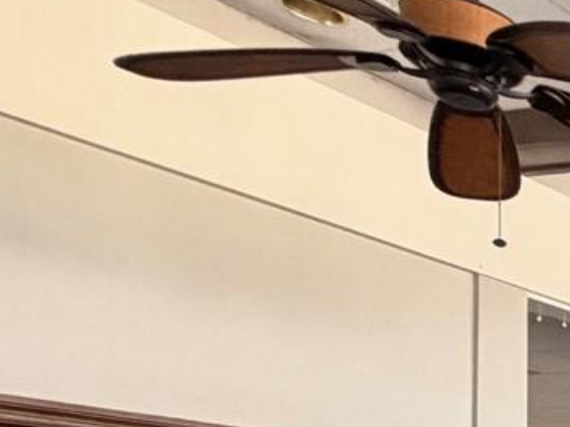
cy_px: 606
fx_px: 1037
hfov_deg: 18.0
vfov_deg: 20.5
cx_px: 1193
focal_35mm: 63
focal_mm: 2.22
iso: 250
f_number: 2.2
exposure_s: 1/60
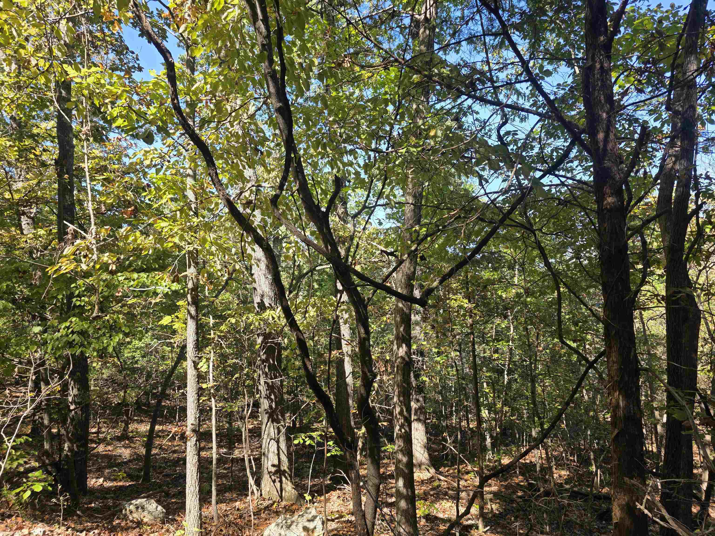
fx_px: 475
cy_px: 268
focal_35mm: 23
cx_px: 358
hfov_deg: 73.9
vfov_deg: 58.9
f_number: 1.7
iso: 40
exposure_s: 1/359
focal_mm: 6.3
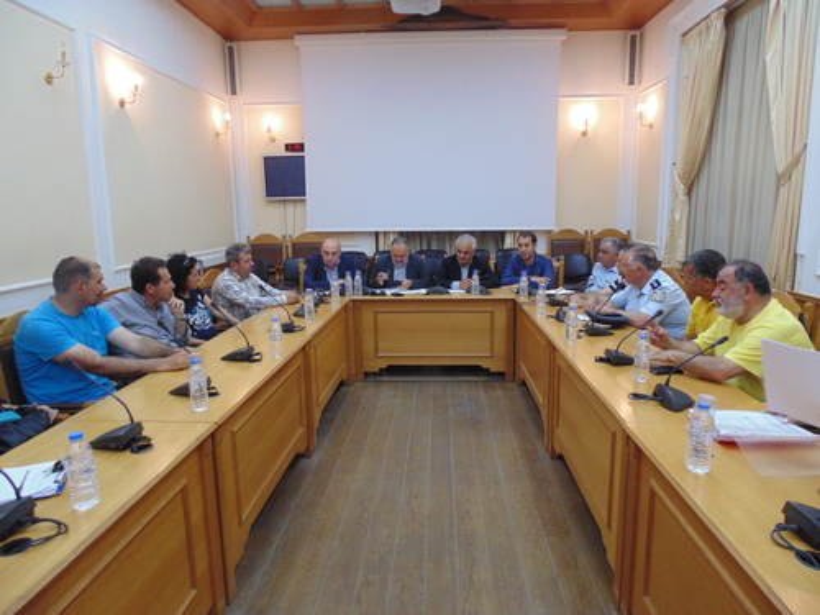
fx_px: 521
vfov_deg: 61.1
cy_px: 308
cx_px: 410
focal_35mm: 22
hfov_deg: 76.4
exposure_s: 1/30
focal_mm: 4
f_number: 3.1
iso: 250
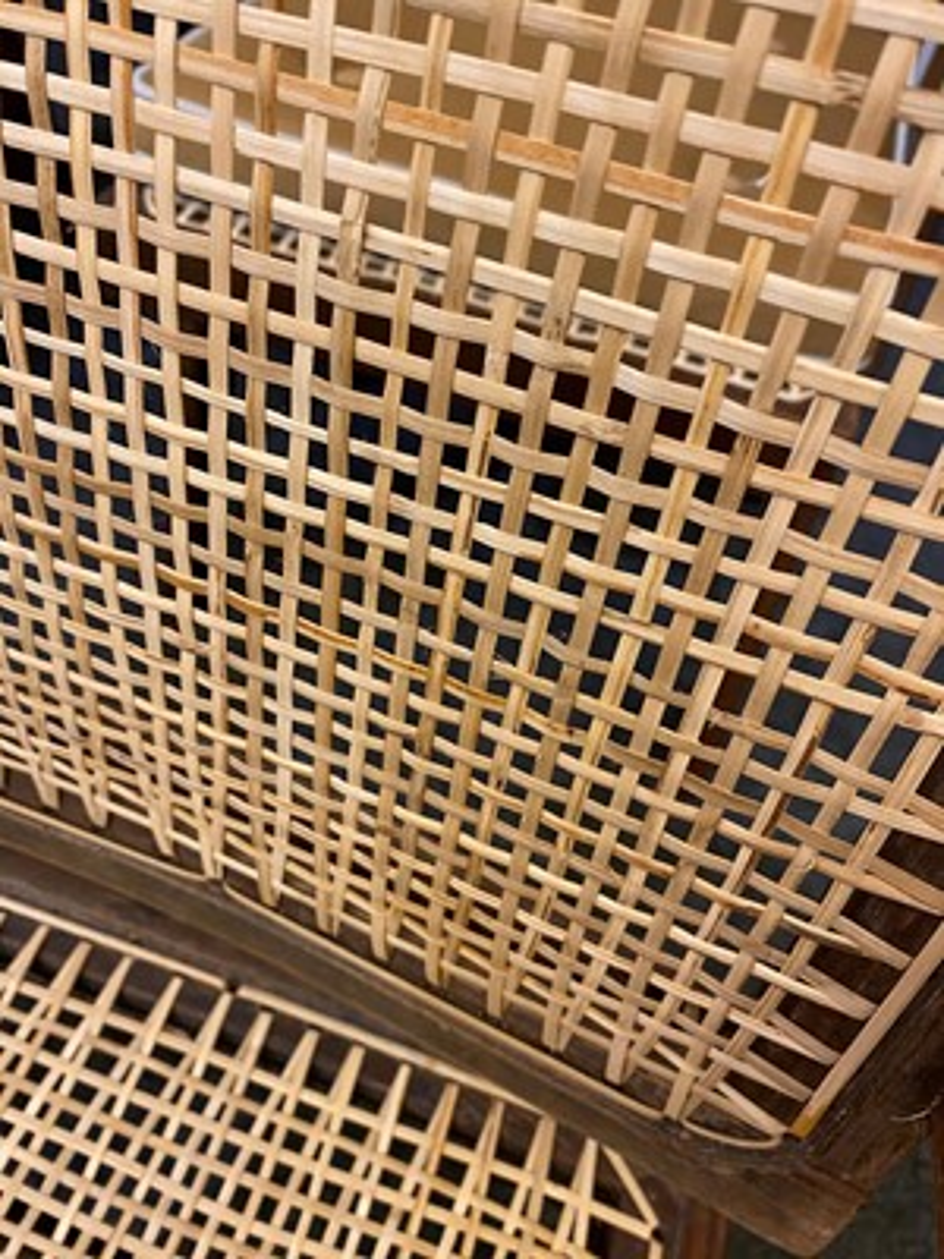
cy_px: 630
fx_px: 945
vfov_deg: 67.3
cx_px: 472
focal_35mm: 26
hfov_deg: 53.1
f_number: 1.8
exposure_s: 1/50
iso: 250
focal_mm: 4.25
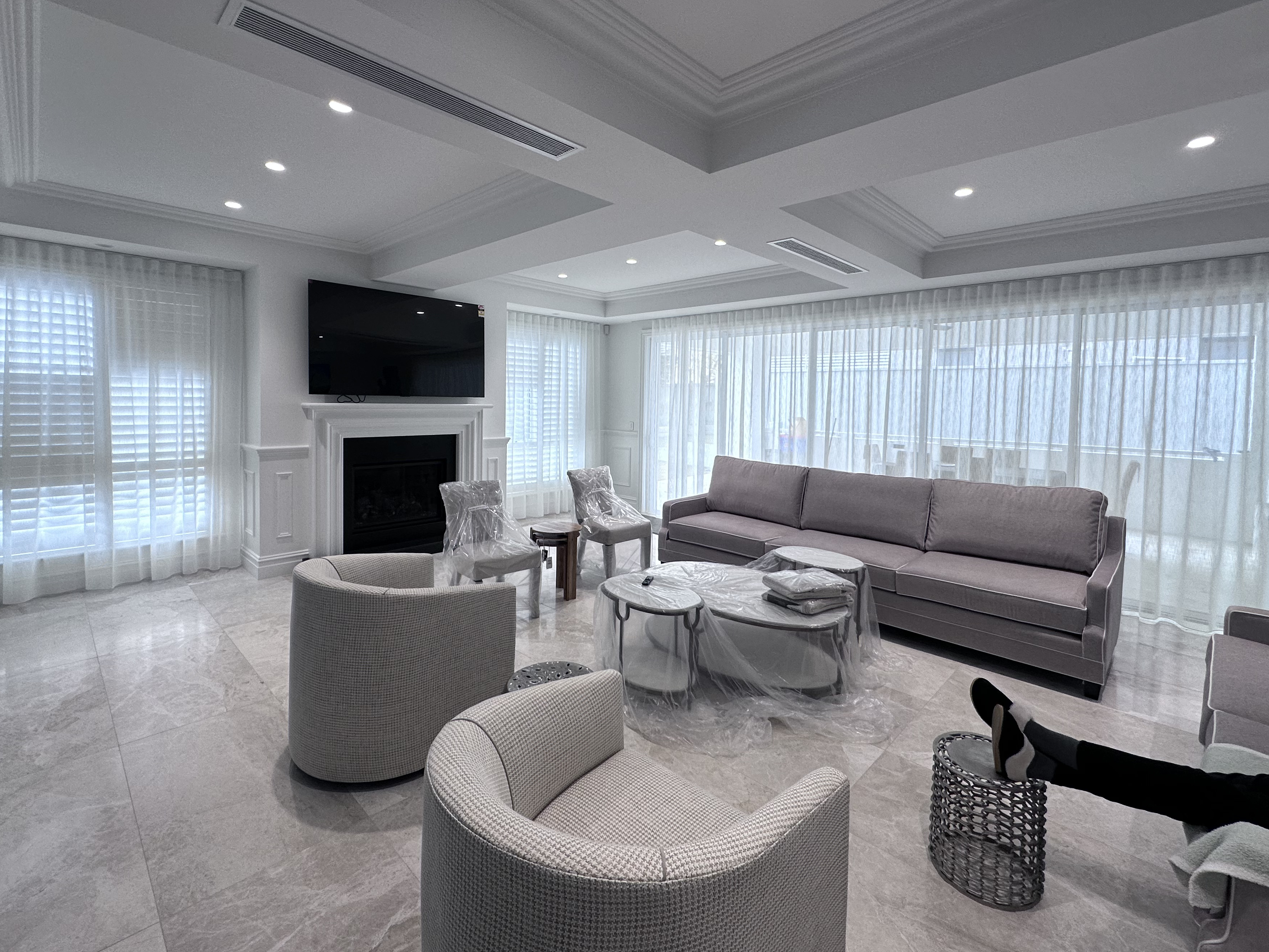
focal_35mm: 16
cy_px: 420
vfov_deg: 77.8
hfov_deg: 94.5
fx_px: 587
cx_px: 636
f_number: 2.2
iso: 80
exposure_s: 1/100
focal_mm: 2.22
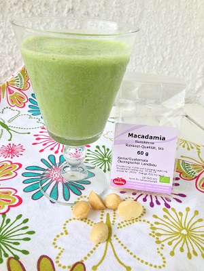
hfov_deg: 42.9
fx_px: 259
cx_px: 102
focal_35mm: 33
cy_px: 136
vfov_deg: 55.4
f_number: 2.4
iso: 50
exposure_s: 1/229
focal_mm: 4.12
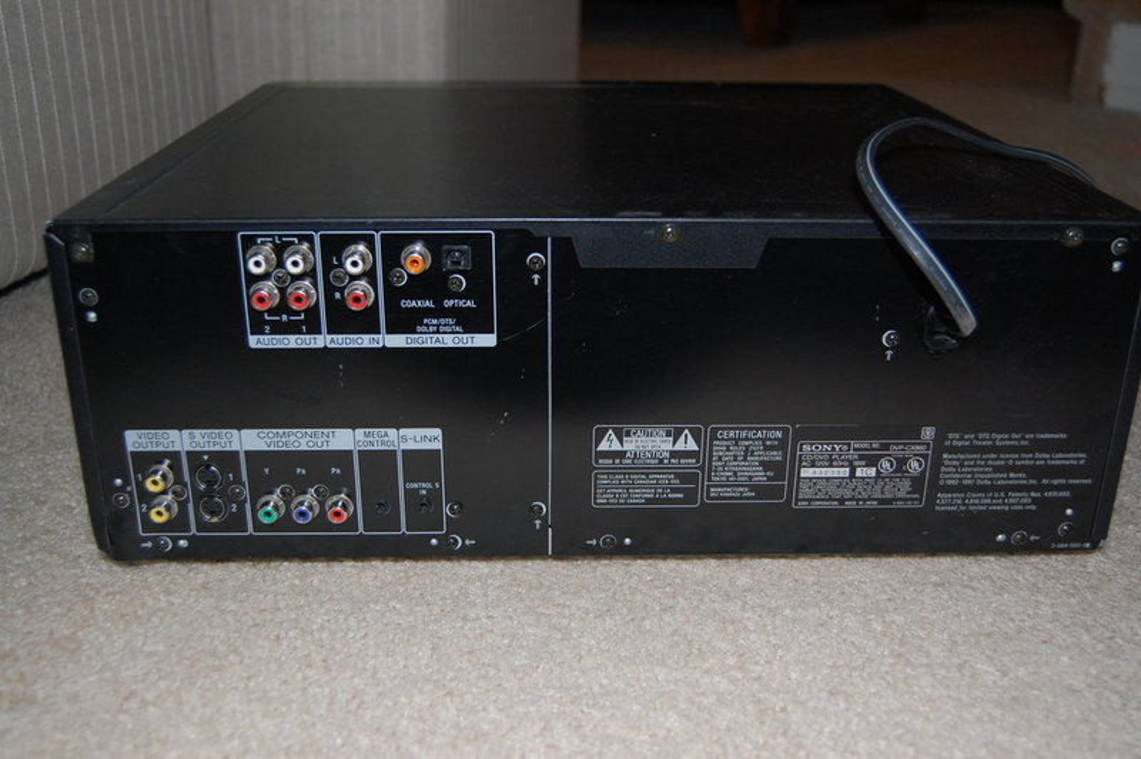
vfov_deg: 36.8
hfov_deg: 53.2
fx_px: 1140
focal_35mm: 36
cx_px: 570
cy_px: 380
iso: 400
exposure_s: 1/60
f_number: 4
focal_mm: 24
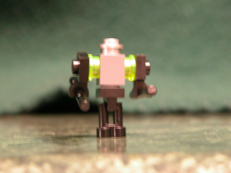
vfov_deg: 5.3
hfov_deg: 7.1
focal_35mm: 280
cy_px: 86
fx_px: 1869
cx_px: 116
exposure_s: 1/1.8
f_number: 5.3
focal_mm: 71.2
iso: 400
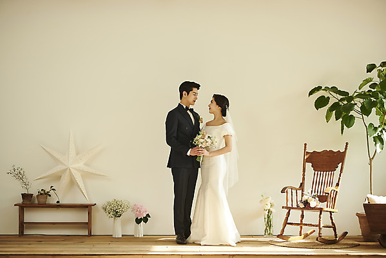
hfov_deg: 30.9
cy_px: 129
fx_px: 697
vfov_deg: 20.9
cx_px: 193
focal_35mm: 65
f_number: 4
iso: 250
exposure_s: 1/125
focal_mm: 65
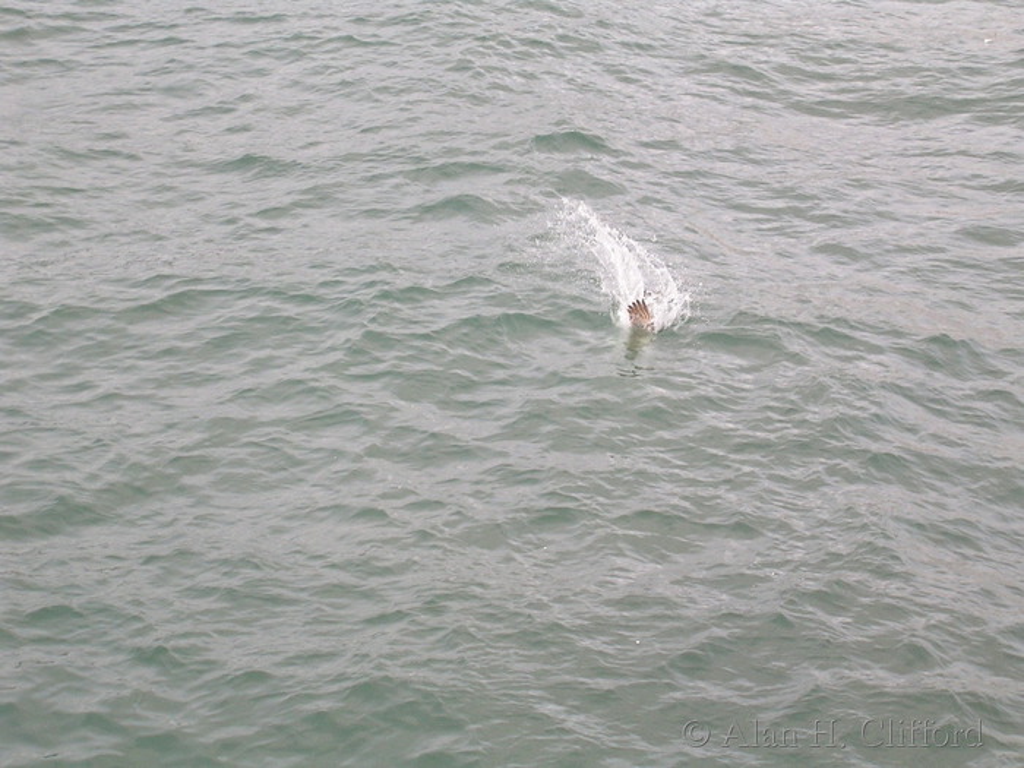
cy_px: 384
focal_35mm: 162
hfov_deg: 12.2
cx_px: 512
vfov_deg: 9.2
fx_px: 4792
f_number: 4.9
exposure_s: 1/321
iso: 100
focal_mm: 16.2
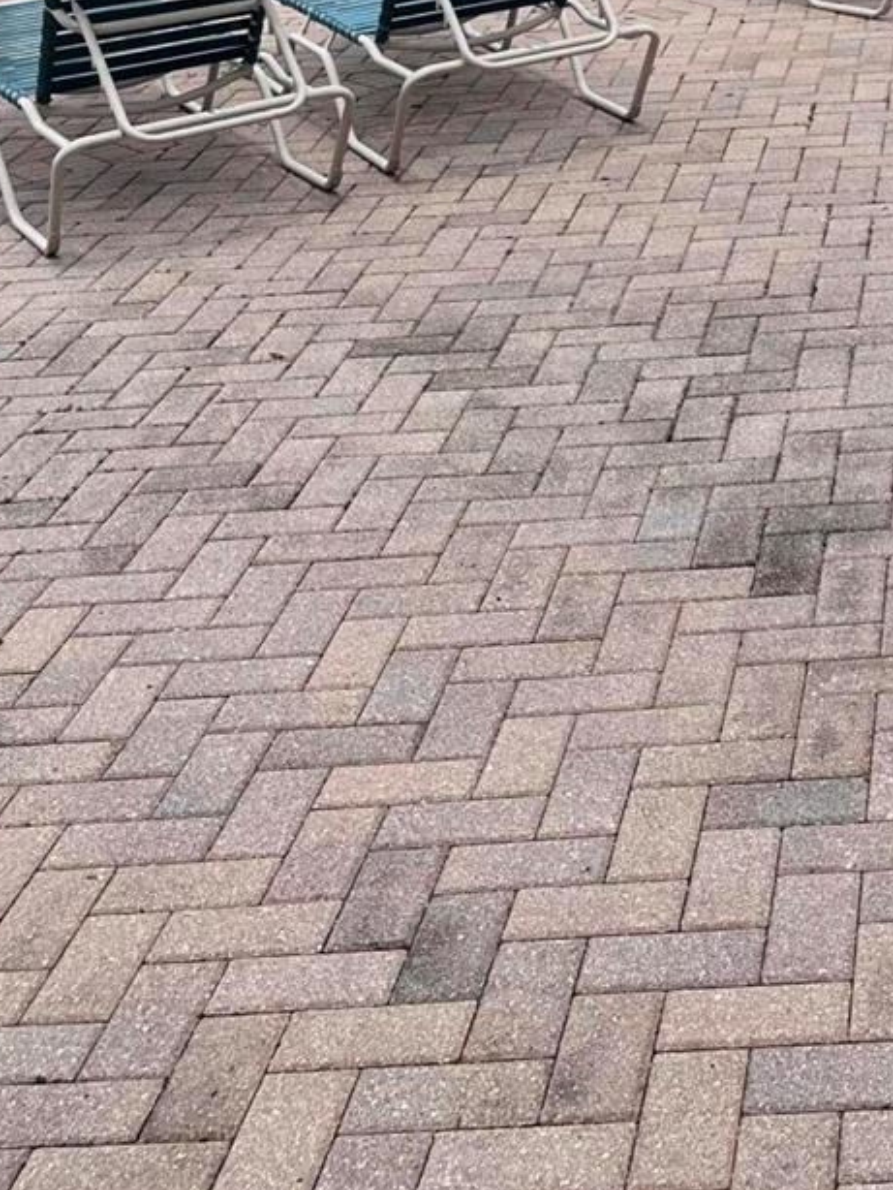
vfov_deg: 27.1
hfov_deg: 21.4
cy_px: -147
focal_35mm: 65
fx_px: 2234
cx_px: 994
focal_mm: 5.1
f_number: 1.6
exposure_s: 1/2358
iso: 50
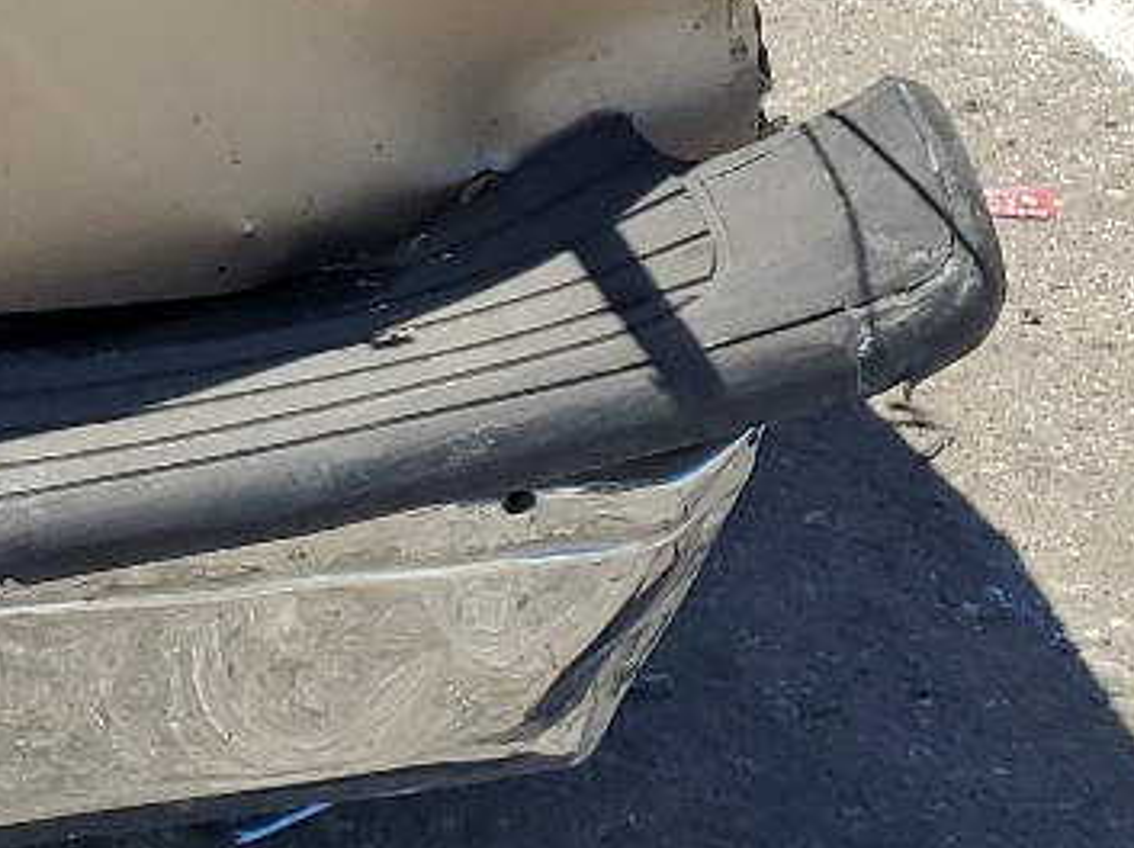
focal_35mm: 118
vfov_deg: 11.9
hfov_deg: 14.7
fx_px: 3862
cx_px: -890
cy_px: -453
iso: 50
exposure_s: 1/2500
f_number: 1.5
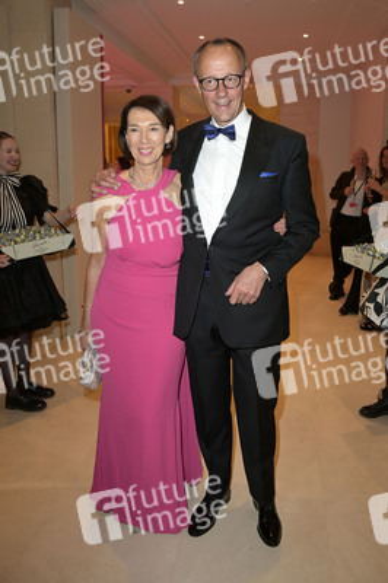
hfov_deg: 53.1
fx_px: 389
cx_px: 194
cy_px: 292
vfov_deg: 73.8
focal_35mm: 24
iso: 2000
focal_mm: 24
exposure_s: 1/60
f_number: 5
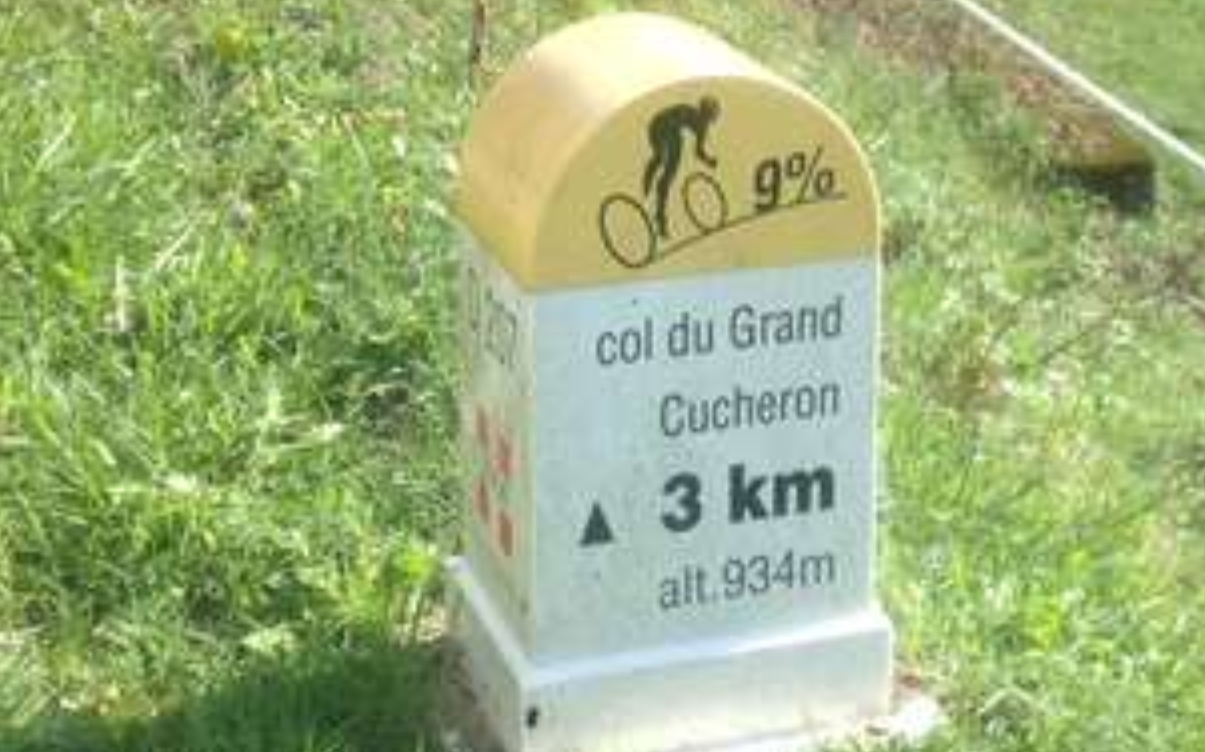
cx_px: 733
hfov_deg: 27.8
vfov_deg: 17.6
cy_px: 508
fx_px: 2430
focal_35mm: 74
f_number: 2.4
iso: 50
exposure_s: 1/484
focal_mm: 4.28
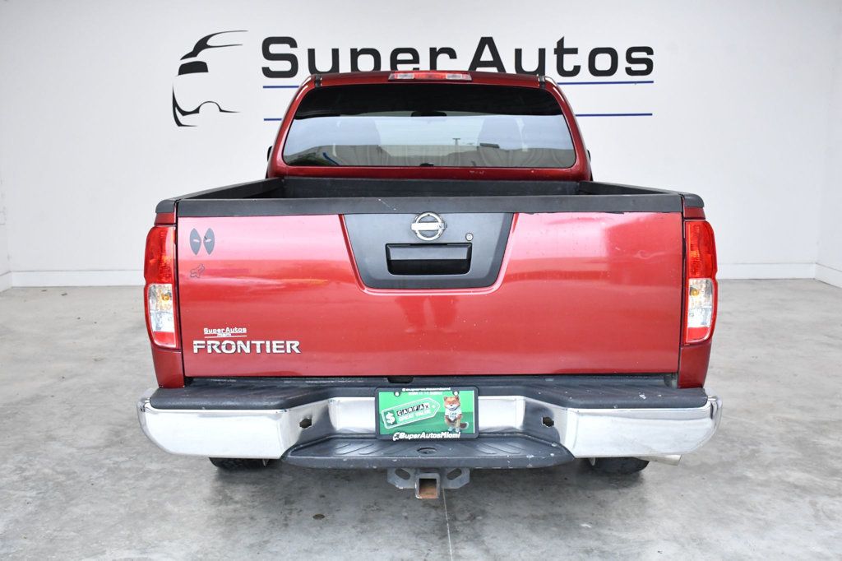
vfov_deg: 34.2
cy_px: 280
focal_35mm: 39
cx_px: 421
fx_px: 912
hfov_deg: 49.6
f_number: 8
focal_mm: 26
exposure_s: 1/250
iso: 2500
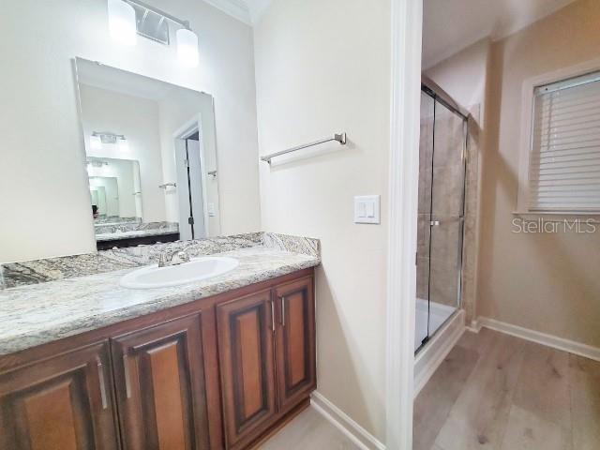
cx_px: 300
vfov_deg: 89.9
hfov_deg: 106.2
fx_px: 225
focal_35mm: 13
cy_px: 225
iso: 125
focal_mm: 1.8
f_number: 2.2
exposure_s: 1/60
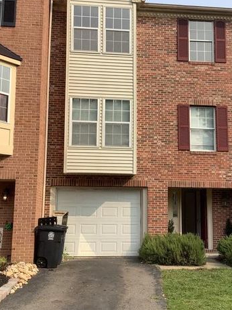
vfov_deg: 42.1
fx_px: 402
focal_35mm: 45
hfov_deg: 32.1
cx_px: 141
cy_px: 152
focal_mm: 3.3
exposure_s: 1/936
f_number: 2.4
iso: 25
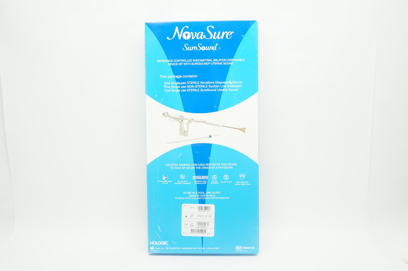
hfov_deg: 53.2
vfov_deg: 36.8
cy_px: 136
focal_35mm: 36
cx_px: 204
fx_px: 408
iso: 400
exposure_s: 1/15
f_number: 10
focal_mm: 24
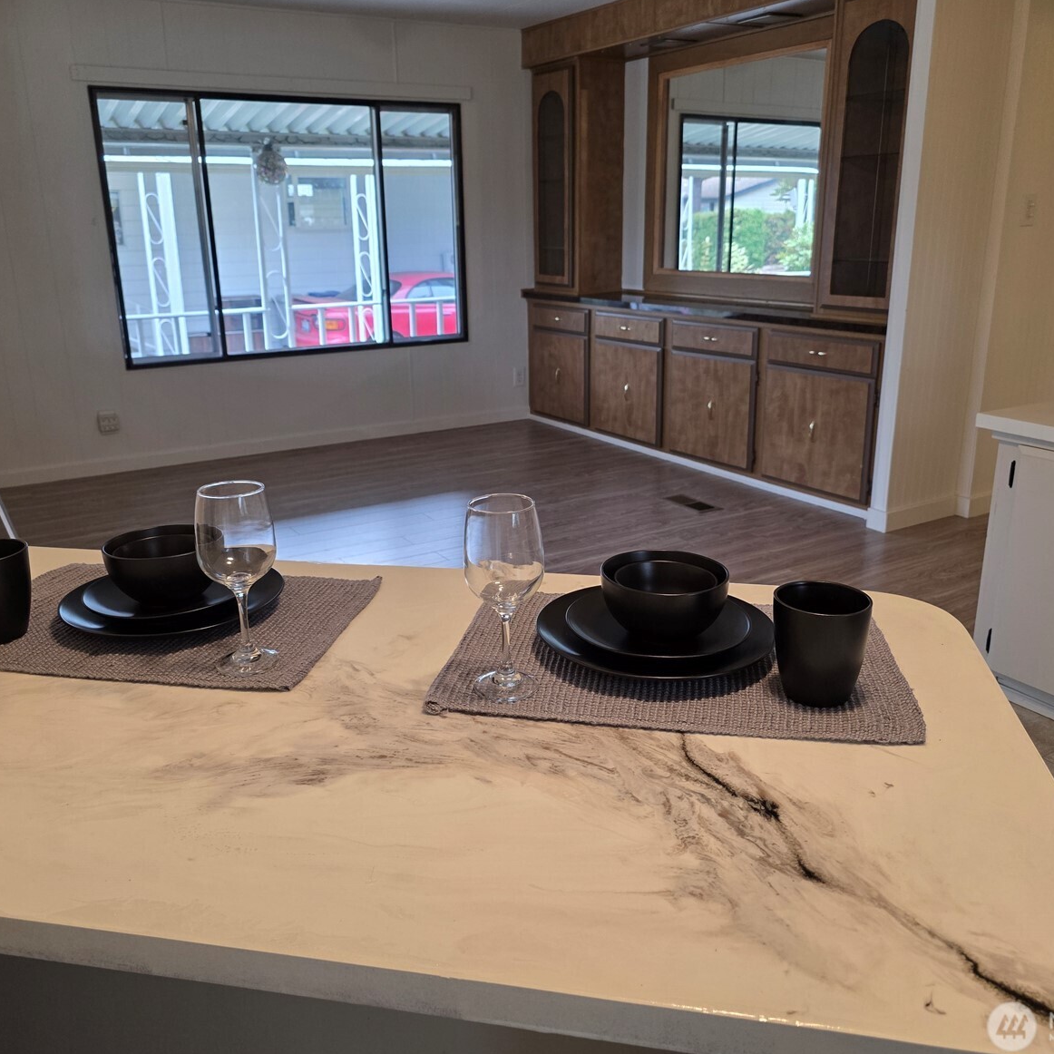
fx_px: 965
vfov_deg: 57.3
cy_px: 519
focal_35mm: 28
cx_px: 497
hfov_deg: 57.3
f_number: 1.7
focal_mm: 6.3
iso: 250
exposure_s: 1/120
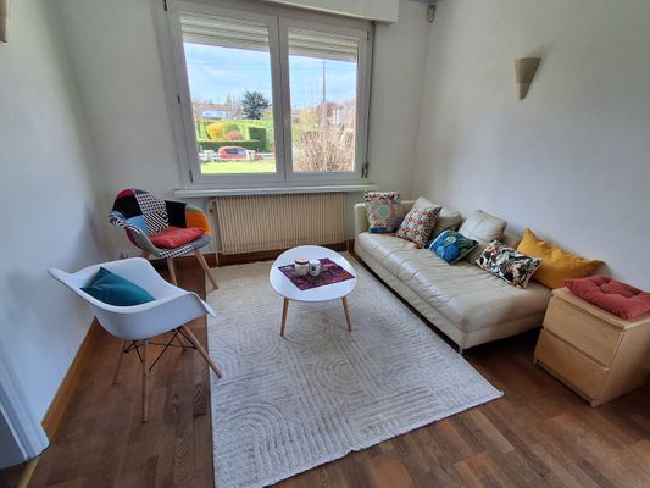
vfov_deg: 71.5
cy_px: 260
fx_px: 338
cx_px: 365
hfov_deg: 87.3
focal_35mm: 18
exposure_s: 1/161
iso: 40
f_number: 2.2
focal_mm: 1.64
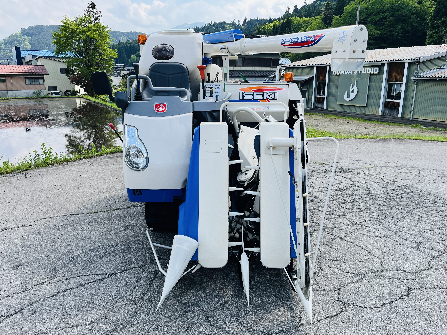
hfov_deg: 67.3
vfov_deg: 53.1
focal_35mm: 26
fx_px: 336
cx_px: 224
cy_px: 168
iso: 50
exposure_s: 1/1721
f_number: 1.6
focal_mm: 5.1
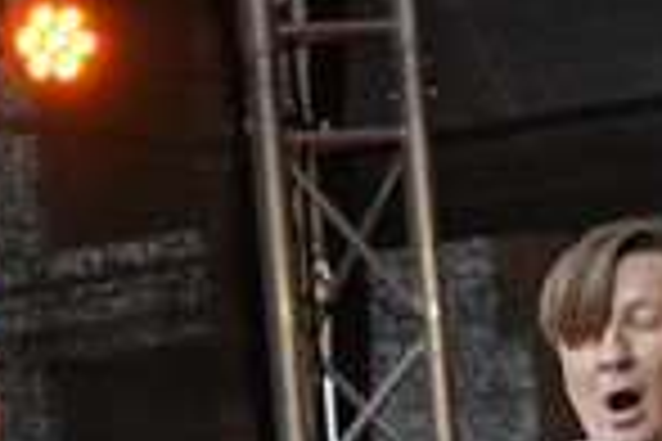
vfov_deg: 2.2
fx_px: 11272
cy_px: 522
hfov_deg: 3.4
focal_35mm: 613
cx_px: 660
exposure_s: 1/250
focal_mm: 200
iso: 1250
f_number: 5.6
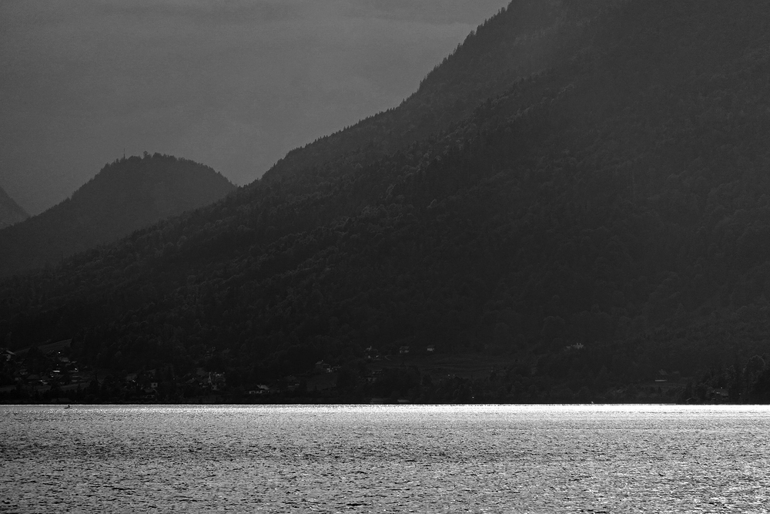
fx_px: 4278
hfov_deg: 10.3
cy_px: 257
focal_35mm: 200
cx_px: 385
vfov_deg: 6.9
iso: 125
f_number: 4.5
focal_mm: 72
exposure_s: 1/2000
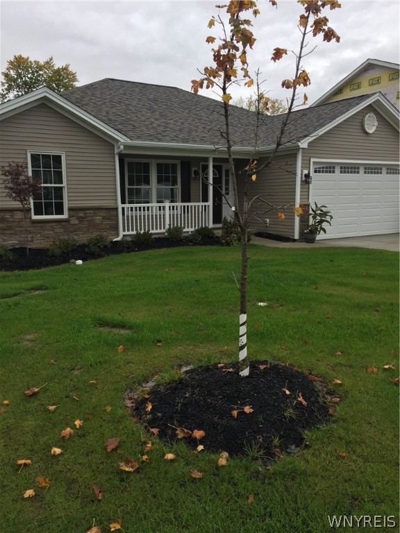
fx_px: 447
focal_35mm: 29
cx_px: 200
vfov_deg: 61.7
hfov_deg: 48.2
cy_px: 266
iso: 32
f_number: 2.2
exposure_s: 1/439
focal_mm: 4.15
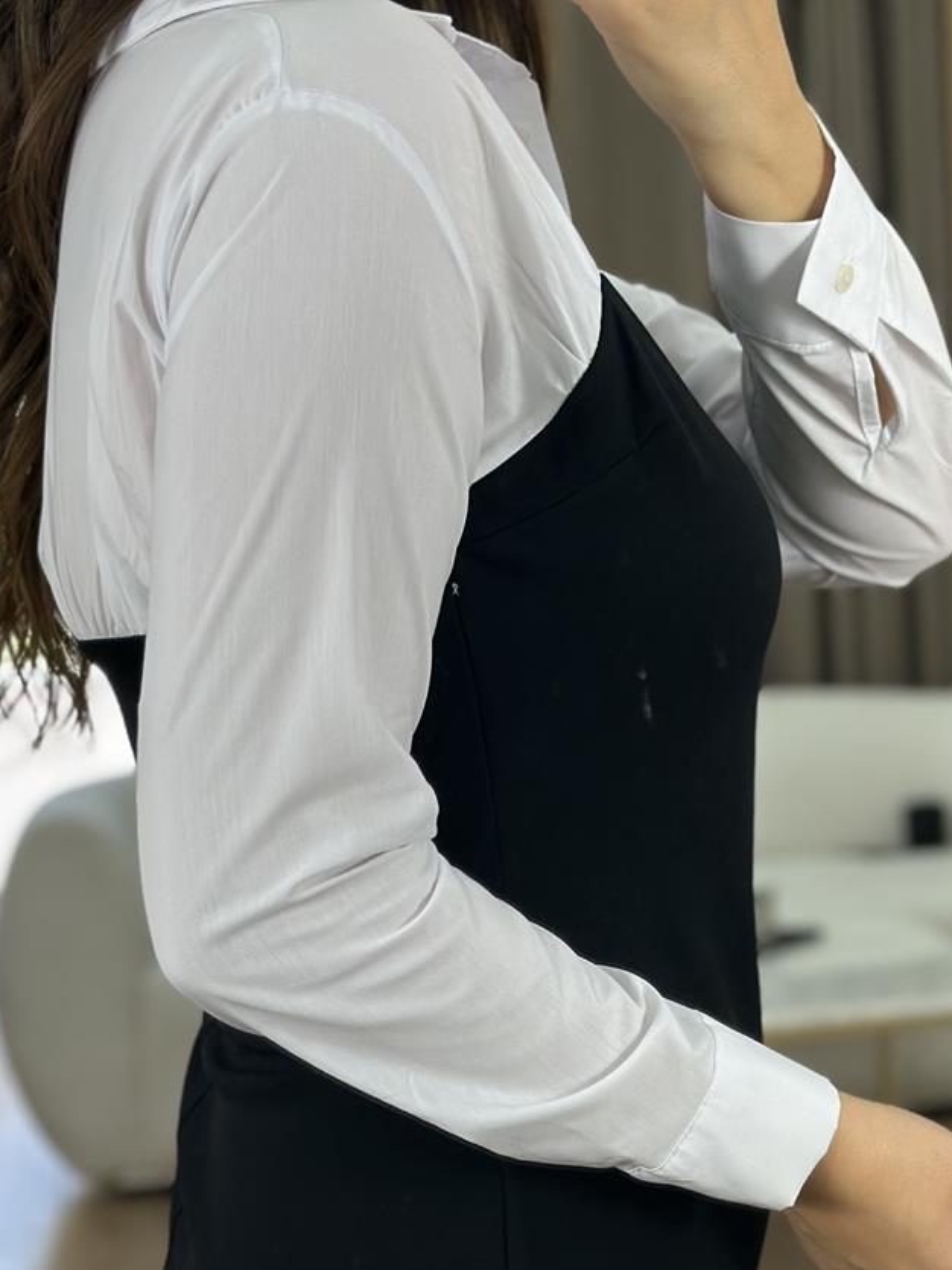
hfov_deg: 16.0
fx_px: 3374
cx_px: 584
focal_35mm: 92
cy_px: 925
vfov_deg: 21.2
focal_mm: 6.86
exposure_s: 1/202
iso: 80
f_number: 1.78
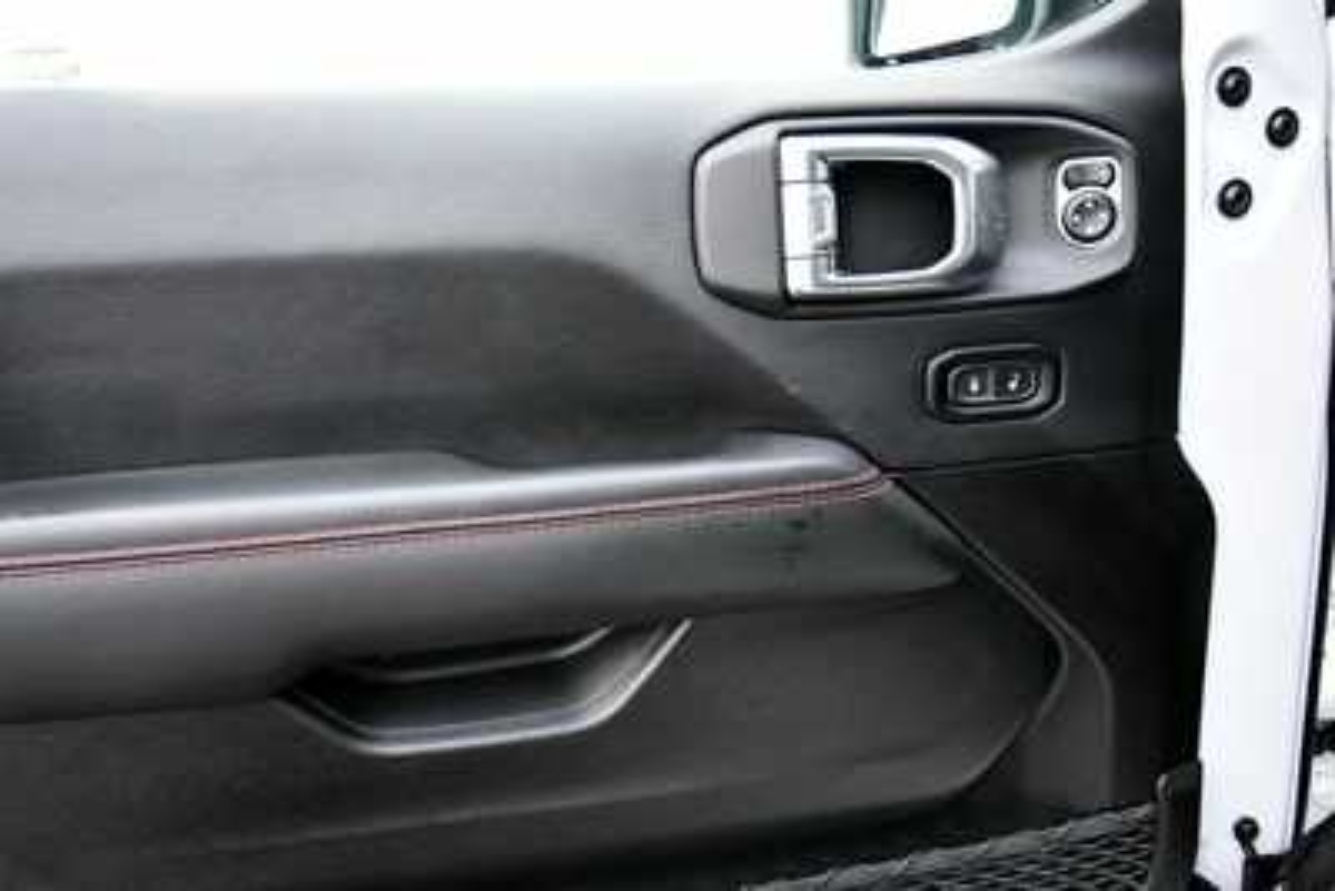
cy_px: 446
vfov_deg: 43.6
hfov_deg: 61.9
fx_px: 1113
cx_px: 668
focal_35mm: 30
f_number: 5.6
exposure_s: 1/125
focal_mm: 20
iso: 3200
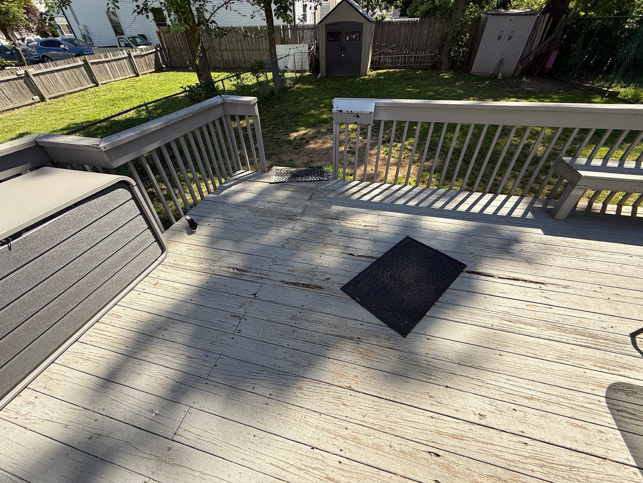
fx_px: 260
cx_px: 322
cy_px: 242
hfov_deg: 102.1
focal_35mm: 14
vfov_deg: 85.7
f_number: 2.2
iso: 50
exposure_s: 1/424
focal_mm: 2.22
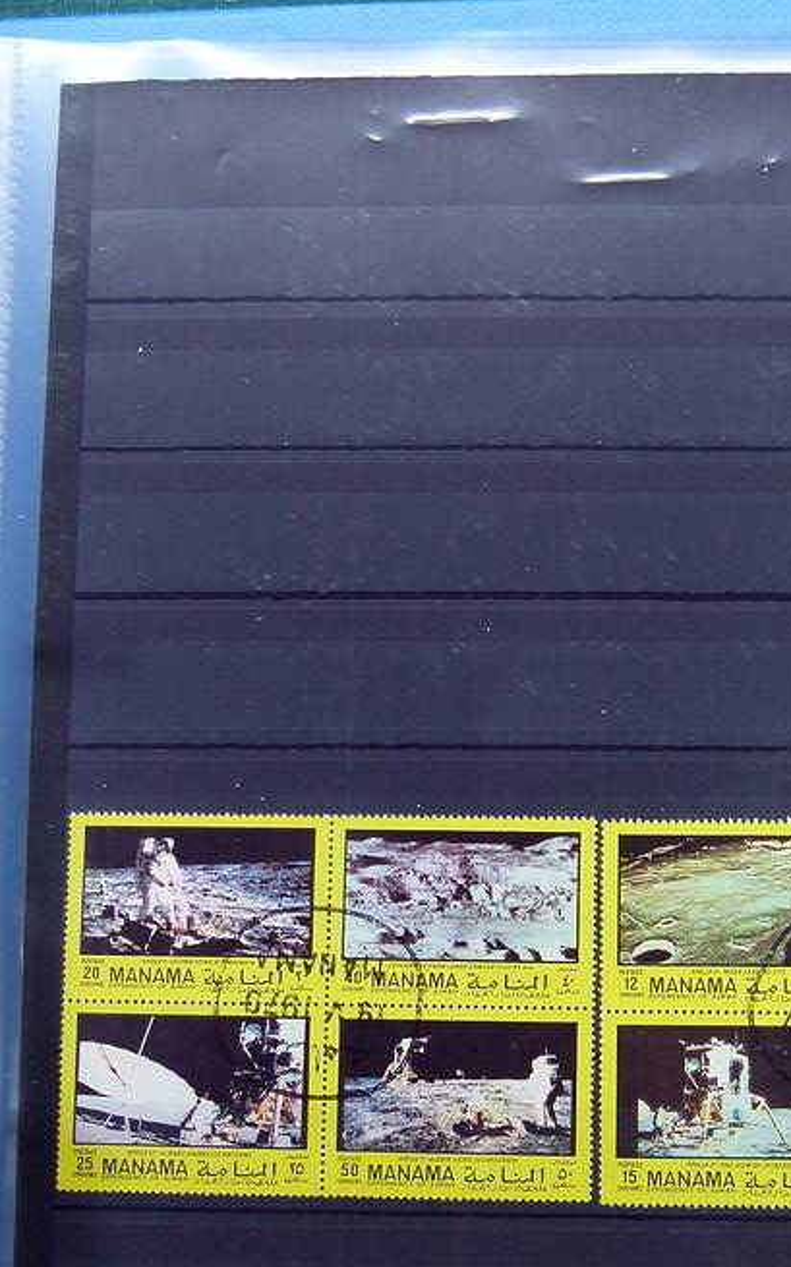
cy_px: 928
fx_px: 2002
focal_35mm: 58
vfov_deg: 34.5
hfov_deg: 22.2
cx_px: 555
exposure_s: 1/80
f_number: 3.1
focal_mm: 6.3
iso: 100
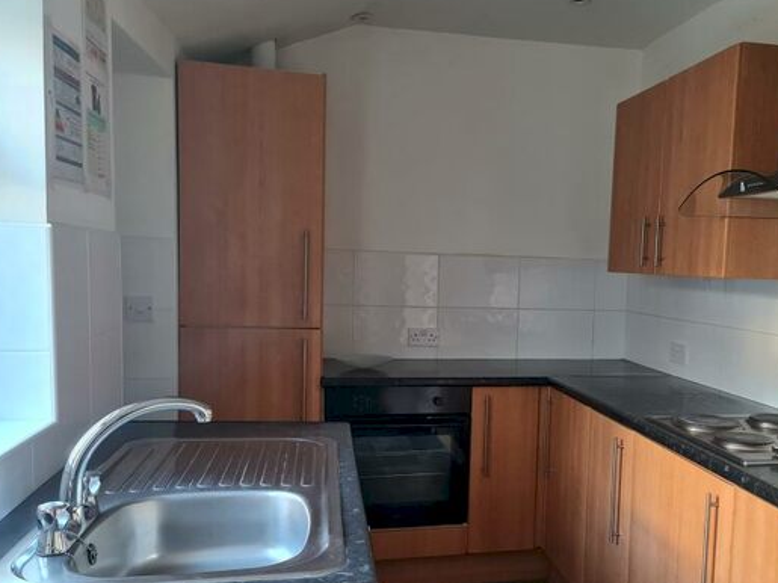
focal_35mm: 34
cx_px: 506
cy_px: 350
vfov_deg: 41.6
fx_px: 764
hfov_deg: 53.1
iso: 250
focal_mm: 7
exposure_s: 1/50
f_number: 1.8
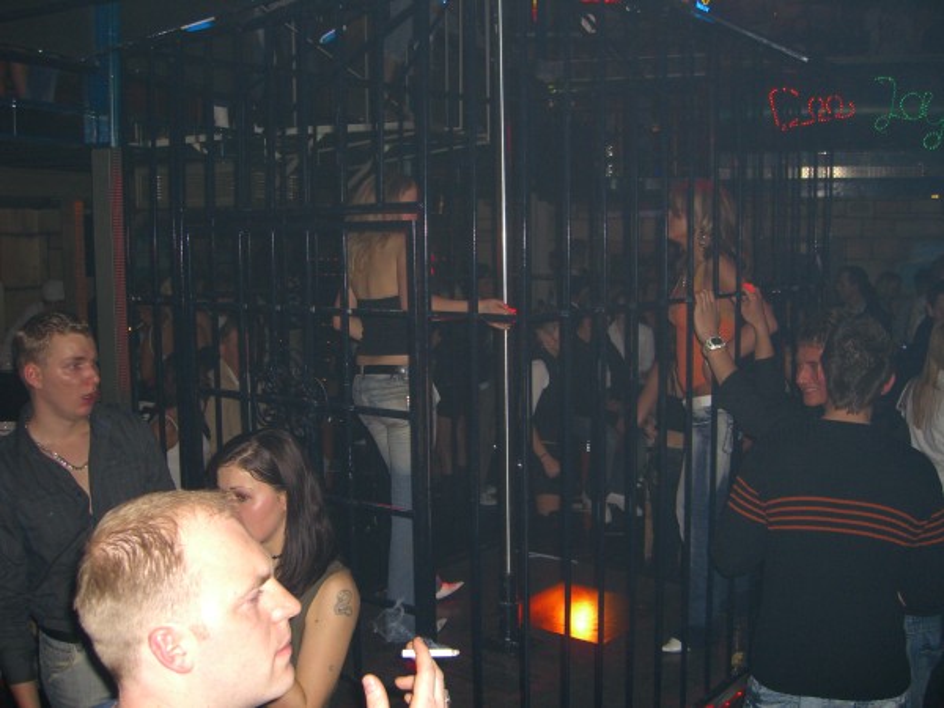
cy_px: 354
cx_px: 472
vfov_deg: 37.7
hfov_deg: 49.0
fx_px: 1036
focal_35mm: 38
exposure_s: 1/60
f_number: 2.8
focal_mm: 7.9
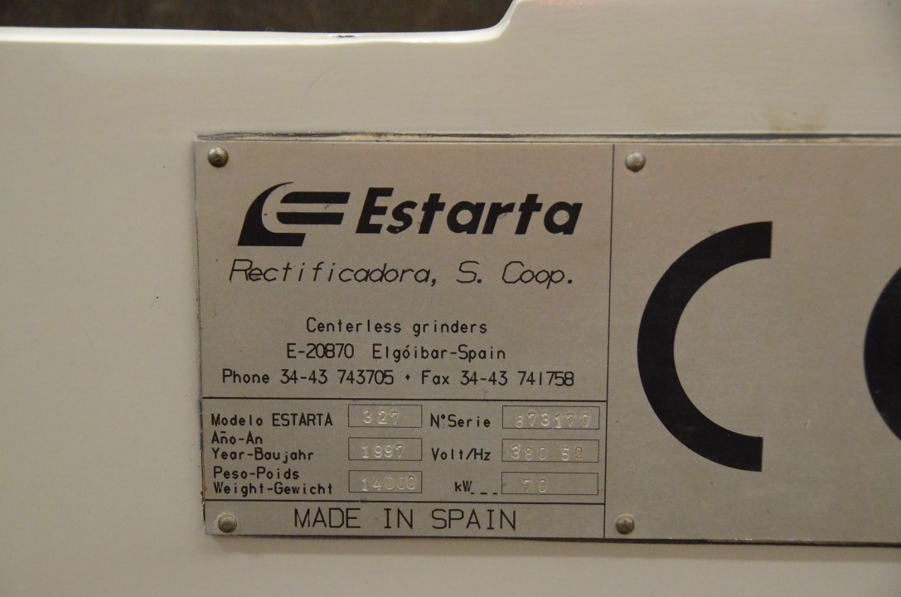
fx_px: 2061
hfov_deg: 24.7
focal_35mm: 82
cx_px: 450
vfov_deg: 16.5
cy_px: 298
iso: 6400
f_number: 5.6
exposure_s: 1/125
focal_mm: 55
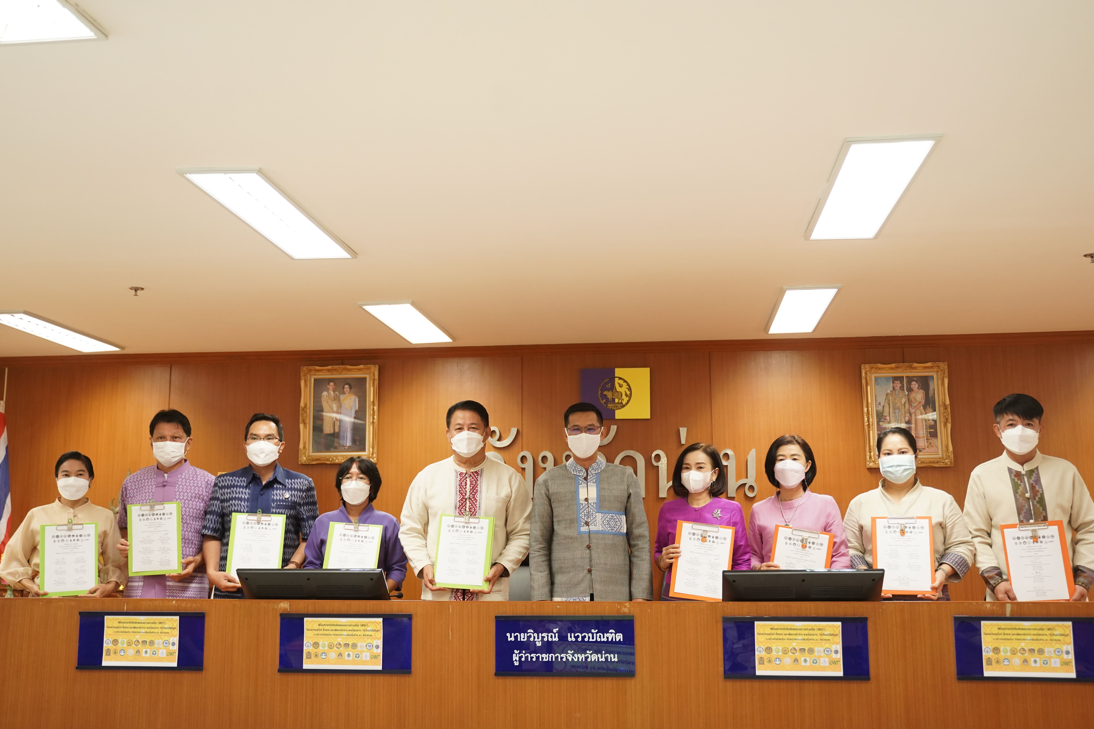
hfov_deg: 51.9
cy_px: 365
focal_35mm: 37
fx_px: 1124
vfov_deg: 35.9
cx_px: 538
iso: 2500
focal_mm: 36
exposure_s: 1/320
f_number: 2.8
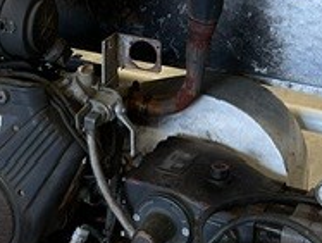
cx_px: 72
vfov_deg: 15.0
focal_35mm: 99
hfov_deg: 19.6
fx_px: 923
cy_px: 93
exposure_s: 1/50
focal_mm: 3
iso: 32
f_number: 1.8
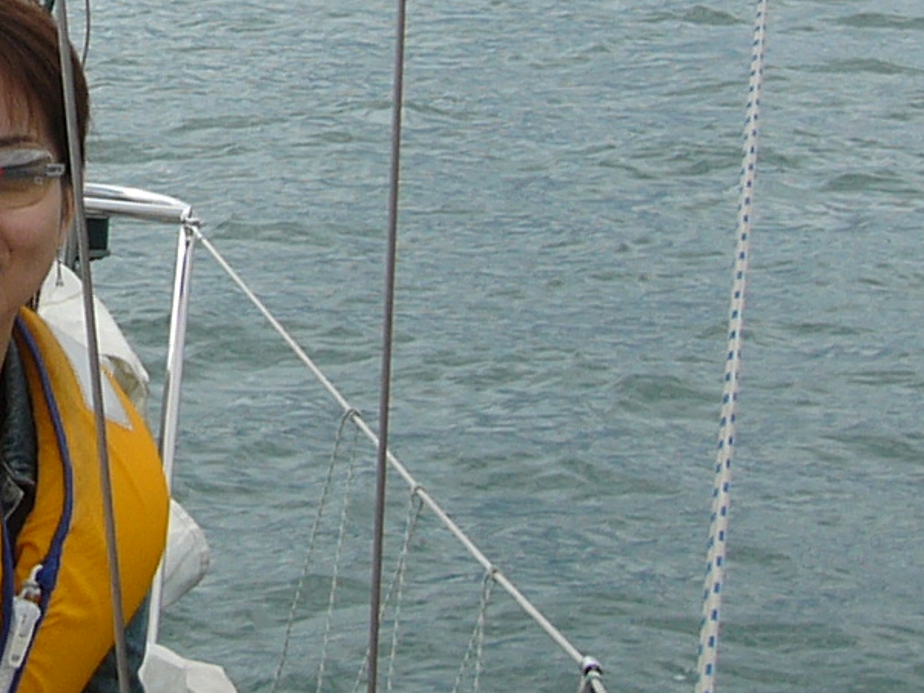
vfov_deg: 10.9
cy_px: -68
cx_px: -373
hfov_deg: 14.0
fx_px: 3575
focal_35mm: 134
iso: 50
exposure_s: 1/160
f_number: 8
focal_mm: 5.8
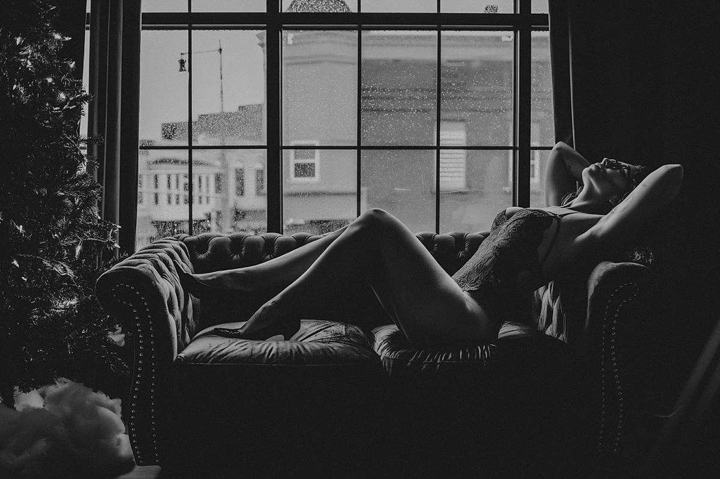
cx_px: 360
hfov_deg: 54.5
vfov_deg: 37.8
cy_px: 240
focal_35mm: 35
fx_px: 699
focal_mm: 35
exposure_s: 1/160
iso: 800
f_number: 2.2
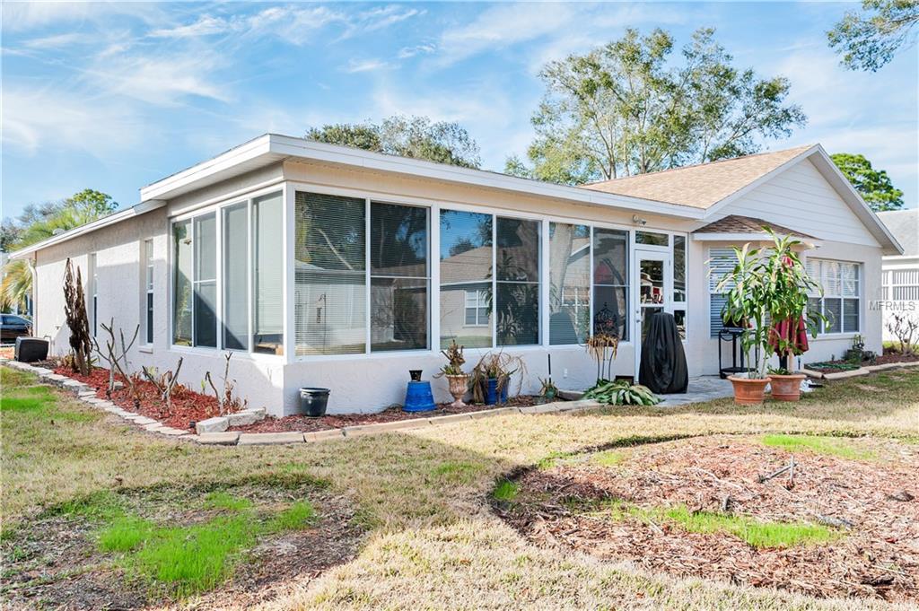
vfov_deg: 47.9
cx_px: 460
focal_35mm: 27
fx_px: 689
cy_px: 306
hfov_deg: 67.4
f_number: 8
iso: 320
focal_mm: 27
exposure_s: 1/320
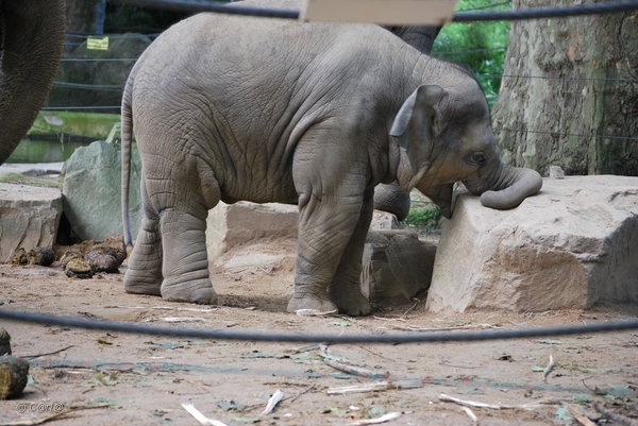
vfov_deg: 10.0
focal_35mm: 138
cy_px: 213
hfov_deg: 14.9
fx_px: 2447
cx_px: 319
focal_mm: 92
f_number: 4.5
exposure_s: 1/60
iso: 400
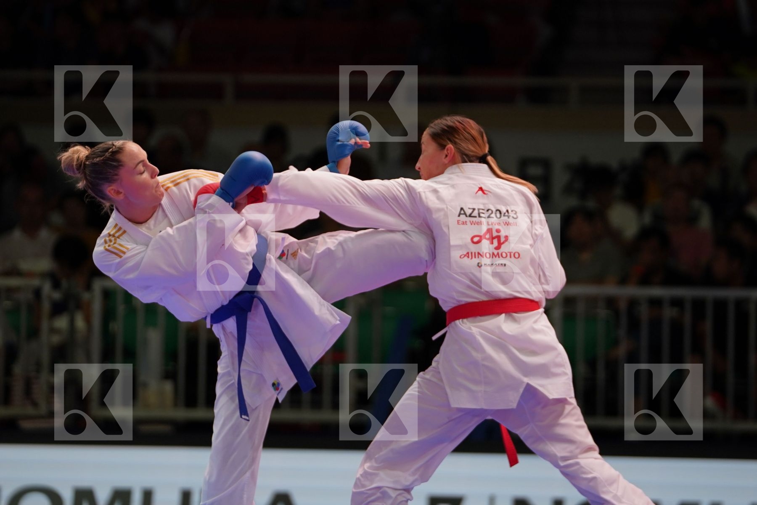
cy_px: 252
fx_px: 5193
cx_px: 378
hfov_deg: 8.3
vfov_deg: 5.6
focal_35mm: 247
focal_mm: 165
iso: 800
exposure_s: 1/1000
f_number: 2.8
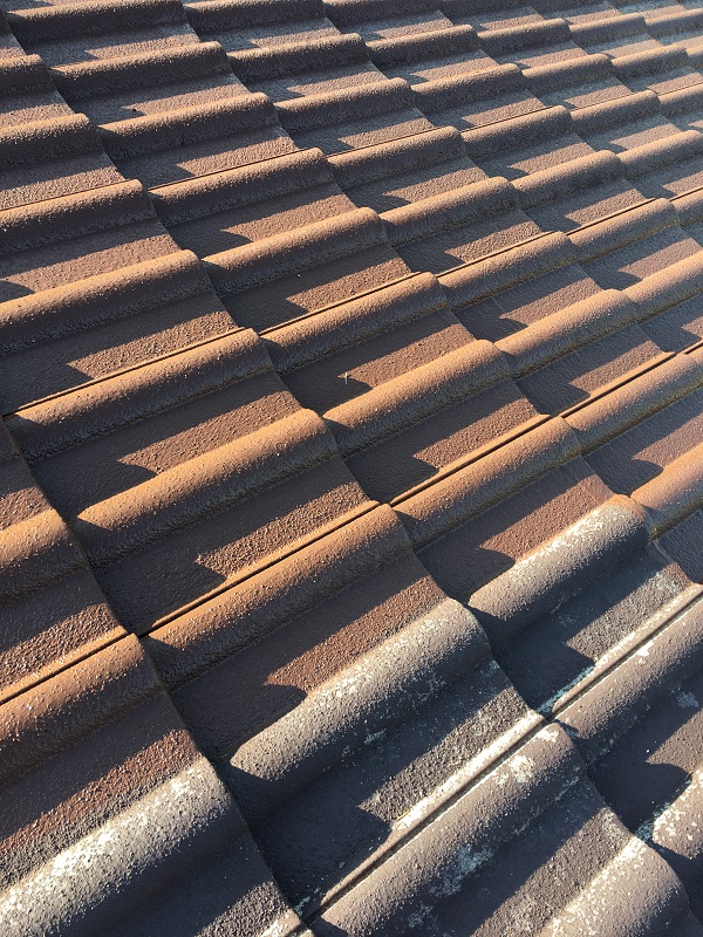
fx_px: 785
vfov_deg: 61.7
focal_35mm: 29
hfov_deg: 48.2
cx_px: 352
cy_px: 468
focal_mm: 4.15
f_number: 2.2
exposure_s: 1/176
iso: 25
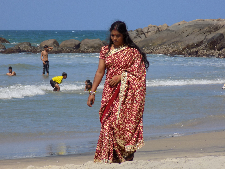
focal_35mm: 317
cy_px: 84
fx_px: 2060
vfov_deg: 4.7
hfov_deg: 6.3
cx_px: 112
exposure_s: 1/400
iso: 80
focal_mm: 56.4
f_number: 5.9
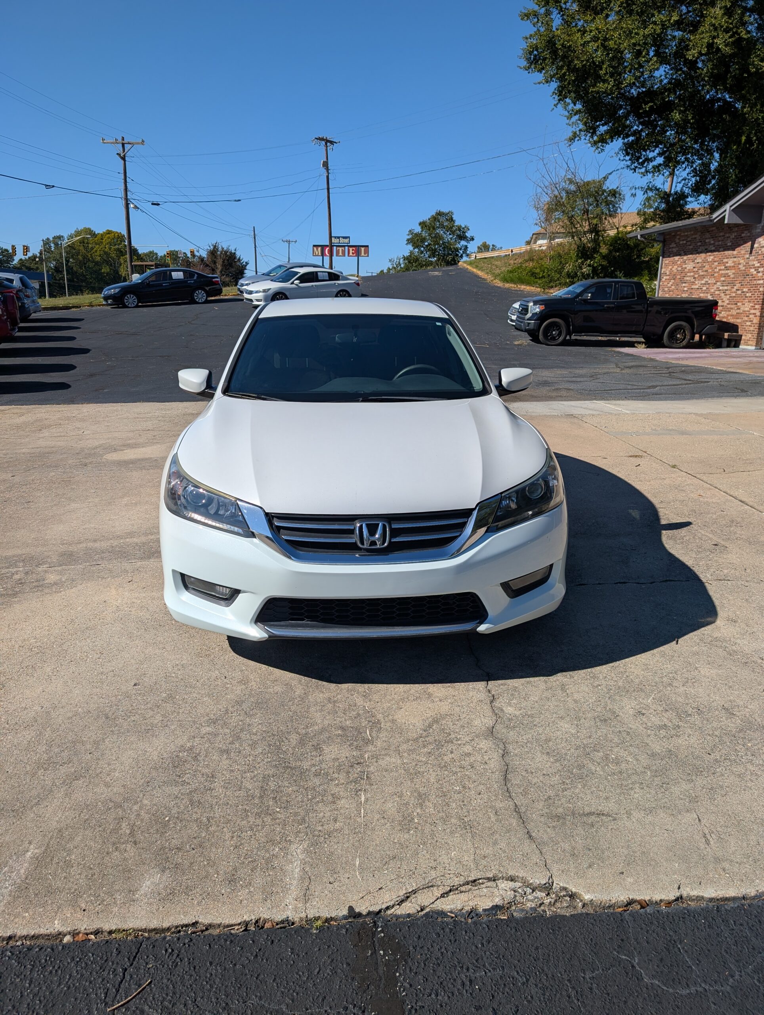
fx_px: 704
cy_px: 508
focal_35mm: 24
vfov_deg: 71.5
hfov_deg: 56.9
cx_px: 382
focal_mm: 6.9
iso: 19
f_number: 1.68
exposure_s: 1/2062
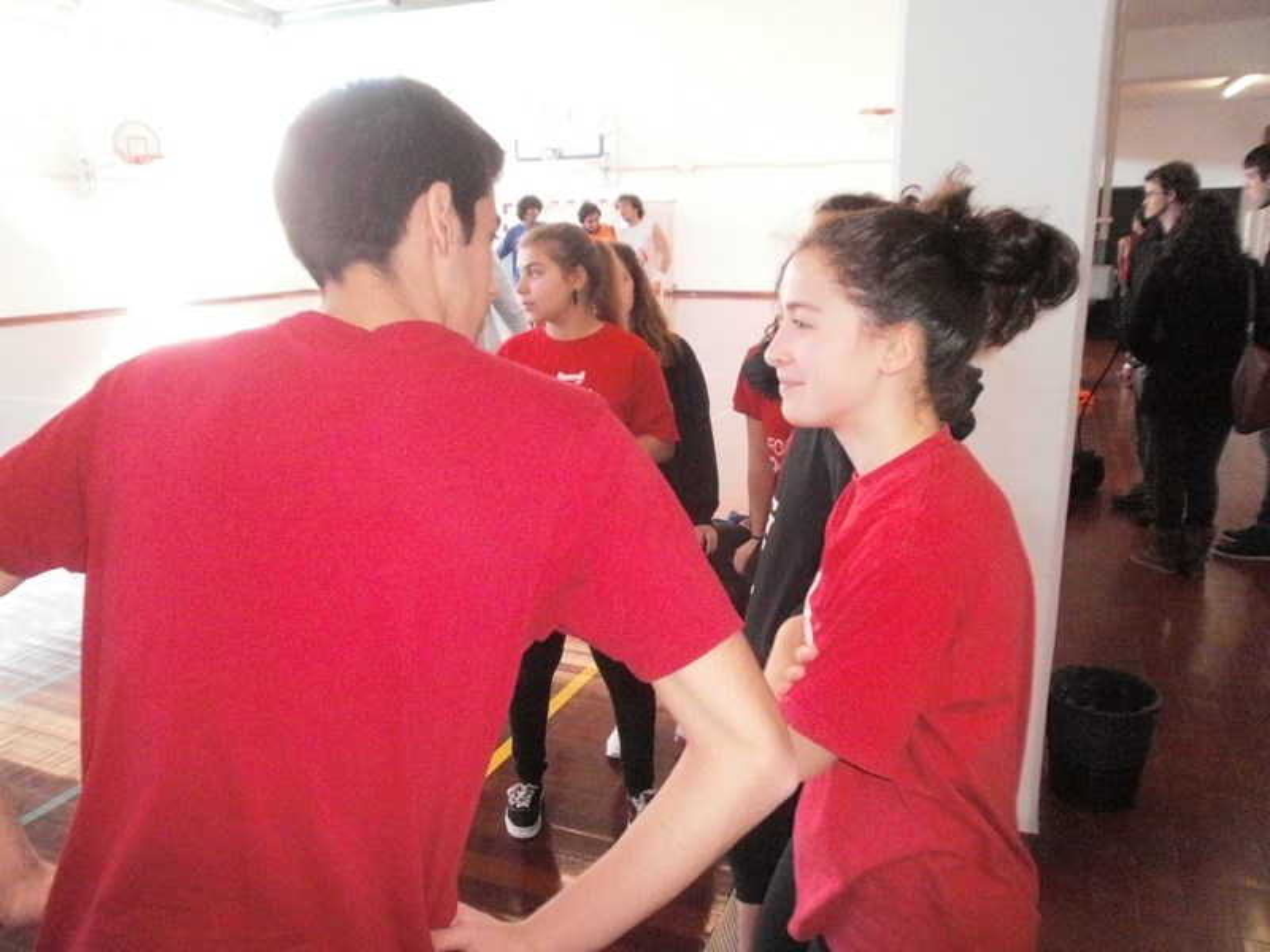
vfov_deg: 53.1
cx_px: 635
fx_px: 954
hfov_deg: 67.3
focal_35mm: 26
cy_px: 476
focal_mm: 4.65
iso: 800
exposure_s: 1/100
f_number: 2.6
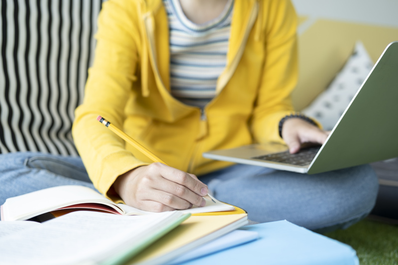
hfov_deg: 37.5
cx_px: 199
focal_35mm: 53
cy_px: 132
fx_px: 586
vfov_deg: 25.5
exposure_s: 1/125
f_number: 2.5
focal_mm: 35
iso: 160
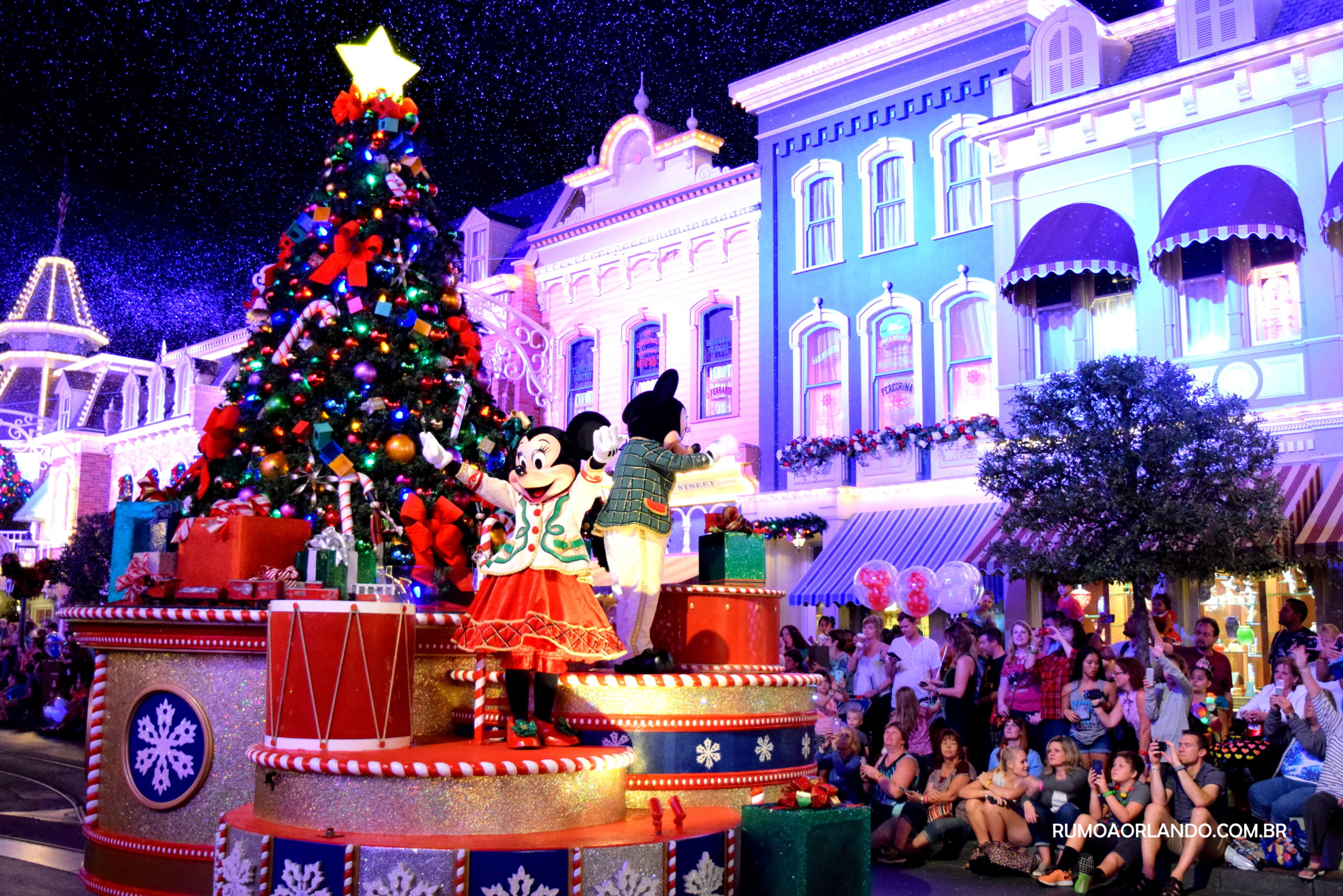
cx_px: 672
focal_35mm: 36
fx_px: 1343
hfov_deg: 53.1
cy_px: 448
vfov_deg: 36.9
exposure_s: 1/40
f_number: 4
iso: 3200
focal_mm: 24
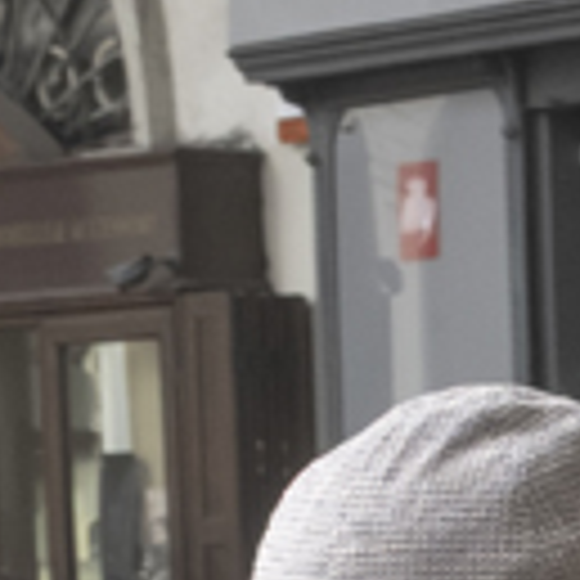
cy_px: 1659
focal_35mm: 324
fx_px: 6142
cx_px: 2630
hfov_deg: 4.7
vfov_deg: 5.2
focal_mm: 27.5
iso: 640
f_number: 8
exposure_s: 1/125
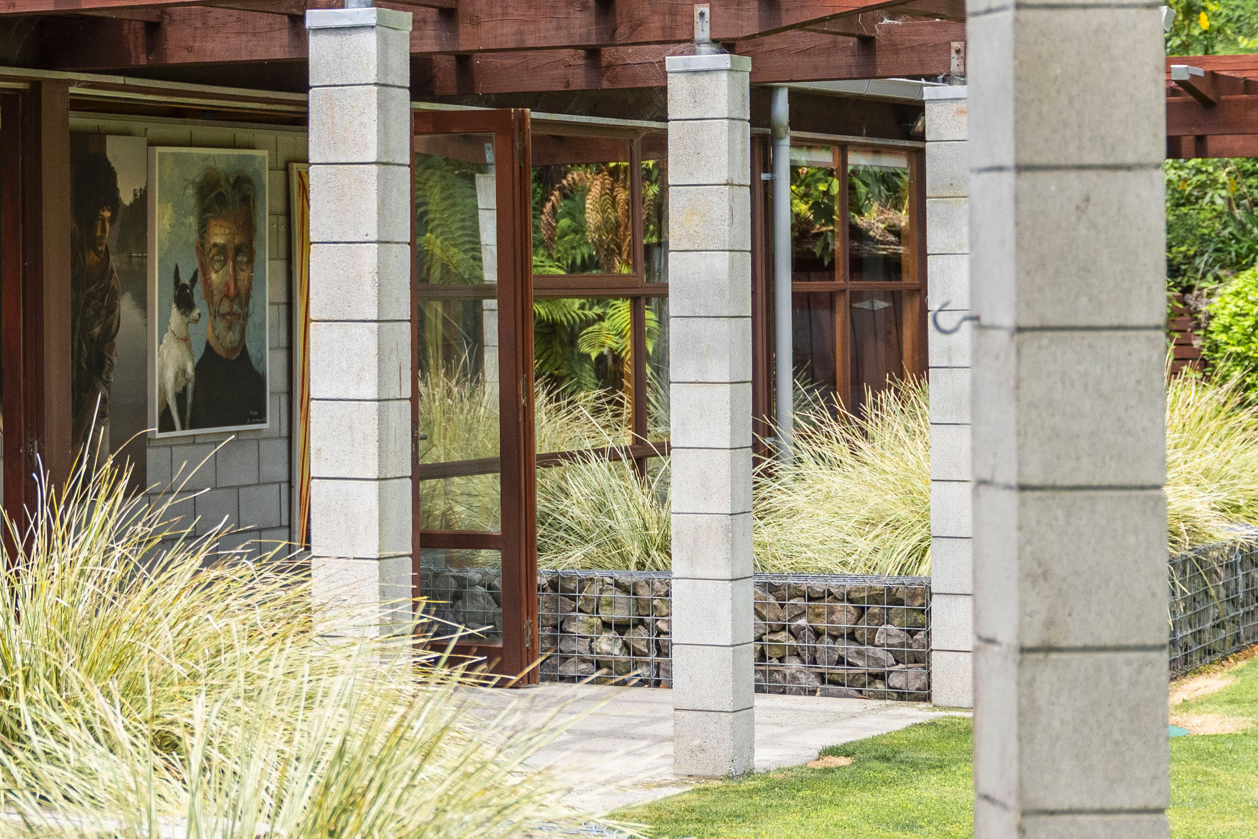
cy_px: 223
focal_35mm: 112
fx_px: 3924
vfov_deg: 12.2
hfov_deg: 17.6
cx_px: -104
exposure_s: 1/1250
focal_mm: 41.1
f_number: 2.8
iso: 640
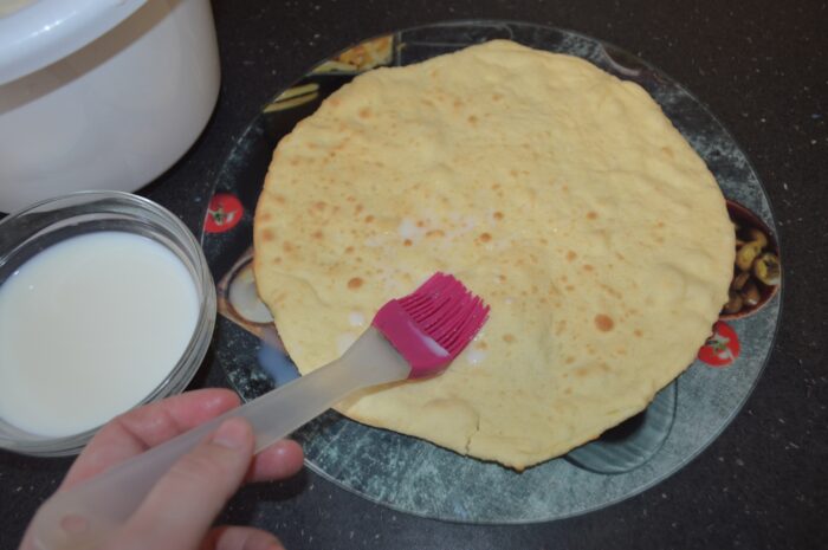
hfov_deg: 62.0
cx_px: 414
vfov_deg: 43.5
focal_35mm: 30
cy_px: 275
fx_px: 689
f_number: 3.8
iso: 250
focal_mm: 20
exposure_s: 1/30
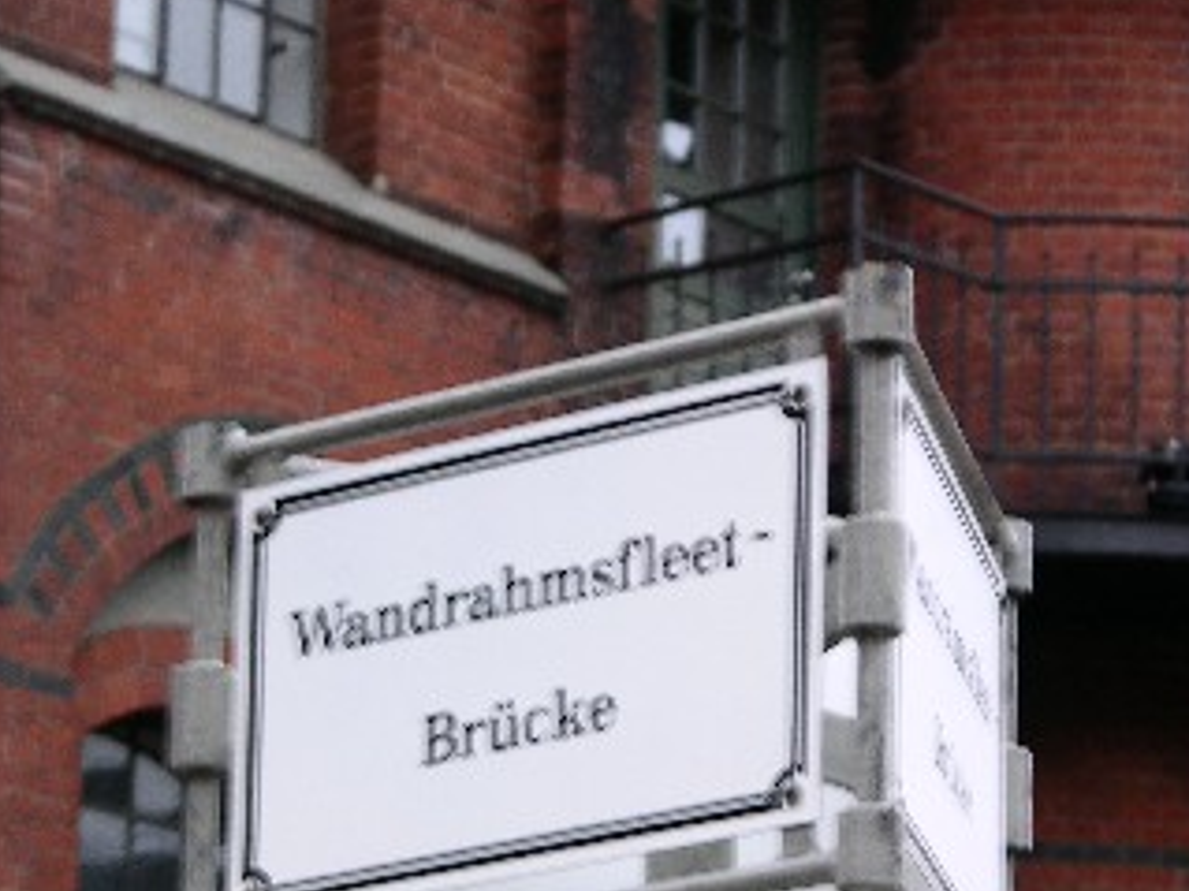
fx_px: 8859
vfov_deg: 5.8
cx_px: 766
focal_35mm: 258
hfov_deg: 7.7
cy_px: 734
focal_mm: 34.7
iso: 50
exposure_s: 1/12.3
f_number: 3.8
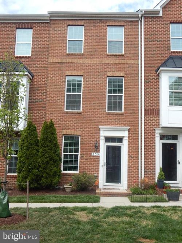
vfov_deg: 49.0
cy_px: 122
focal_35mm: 38
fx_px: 266
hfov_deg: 37.7
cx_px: 91
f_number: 3.4
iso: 125
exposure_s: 1/800
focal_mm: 6.8
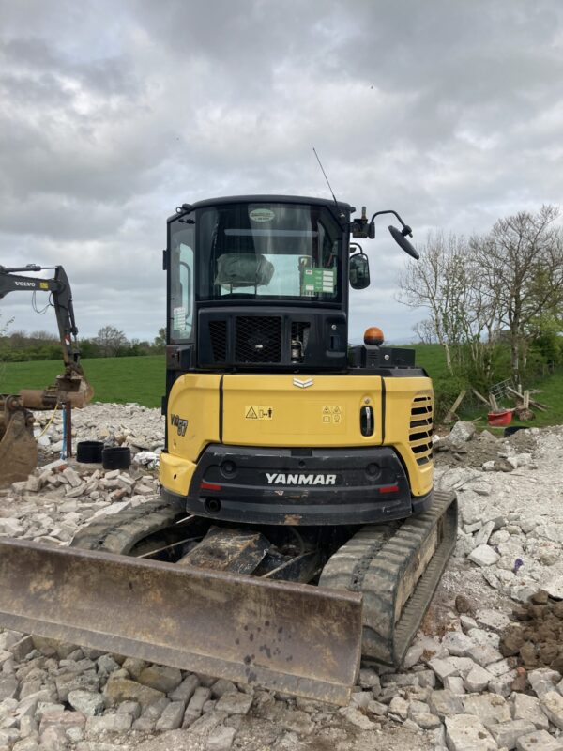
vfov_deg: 63.4
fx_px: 607
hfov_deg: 49.7
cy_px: 376
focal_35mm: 28
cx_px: 282
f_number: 1.8
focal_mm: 3.99
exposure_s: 1/2088
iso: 20
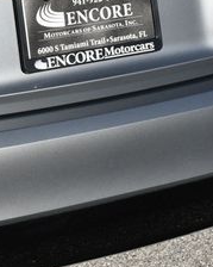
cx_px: 50
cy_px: 32
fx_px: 1230
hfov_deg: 9.9
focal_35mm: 156
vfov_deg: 12.3
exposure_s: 1/320
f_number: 9
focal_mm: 29
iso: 100
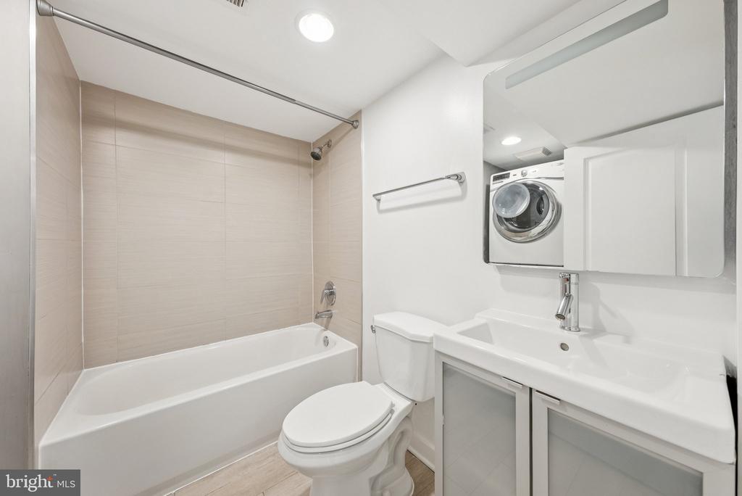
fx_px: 268
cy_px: 248
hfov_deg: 108.3
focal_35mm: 13
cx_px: 371
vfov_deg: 85.5
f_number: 7.1
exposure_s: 1/13
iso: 640
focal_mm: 13
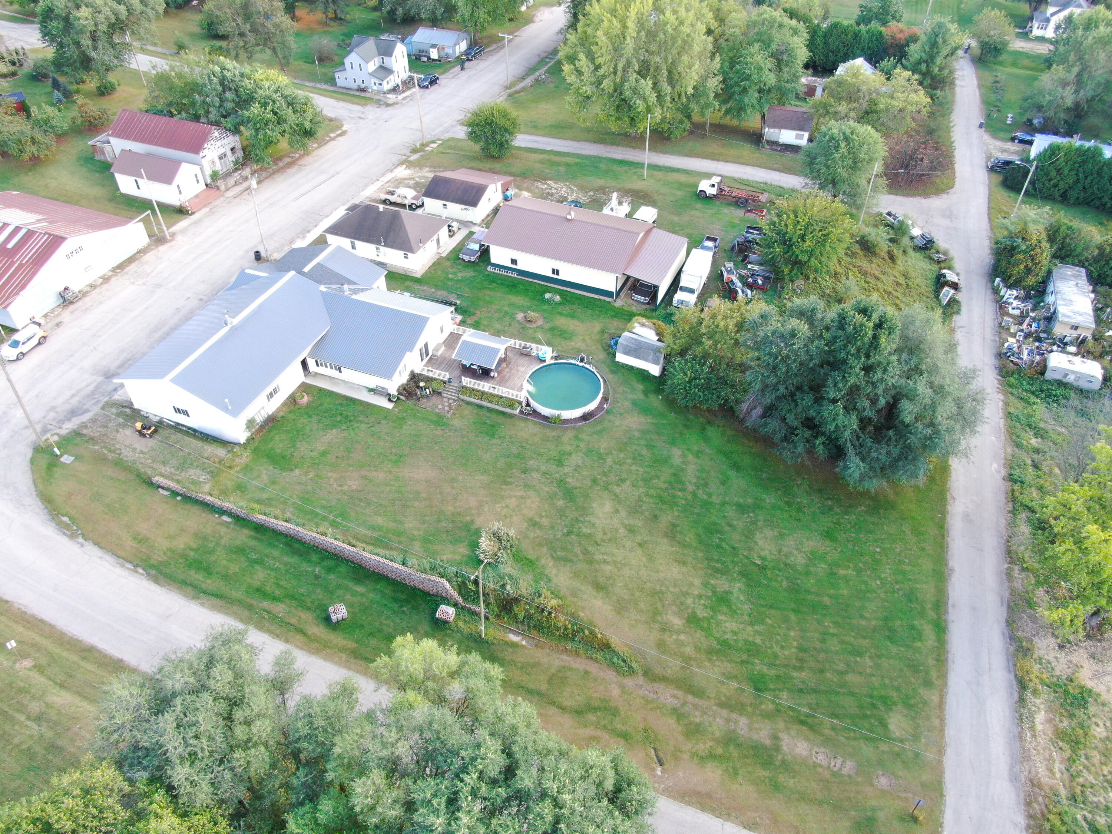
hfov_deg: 71.6
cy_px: 417
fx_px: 771
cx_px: 556
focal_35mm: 24
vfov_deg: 56.8
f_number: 2.8
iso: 100
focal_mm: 4.39
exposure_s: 1/80
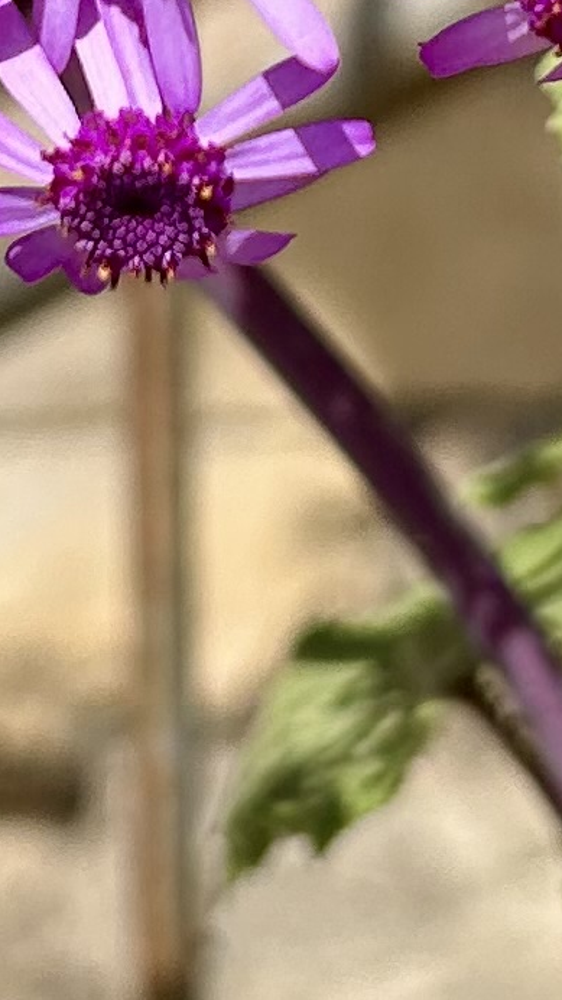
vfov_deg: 12.8
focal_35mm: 165
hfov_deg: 7.3
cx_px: 446
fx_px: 4373
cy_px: -81
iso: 50
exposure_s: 1/5076
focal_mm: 5.7
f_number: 1.5
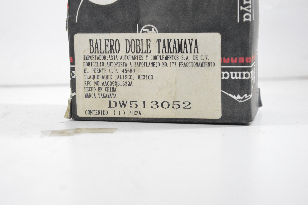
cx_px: 154
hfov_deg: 19.5
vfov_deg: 13.0
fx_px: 898
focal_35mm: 105
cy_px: 102
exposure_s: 1/100
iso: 3200
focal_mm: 70
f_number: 7.1
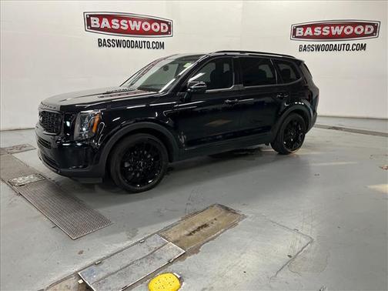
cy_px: 146
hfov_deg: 67.3
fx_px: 291
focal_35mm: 26
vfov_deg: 53.1
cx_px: 194
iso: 100
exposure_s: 1/60
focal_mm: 5.7
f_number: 1.5
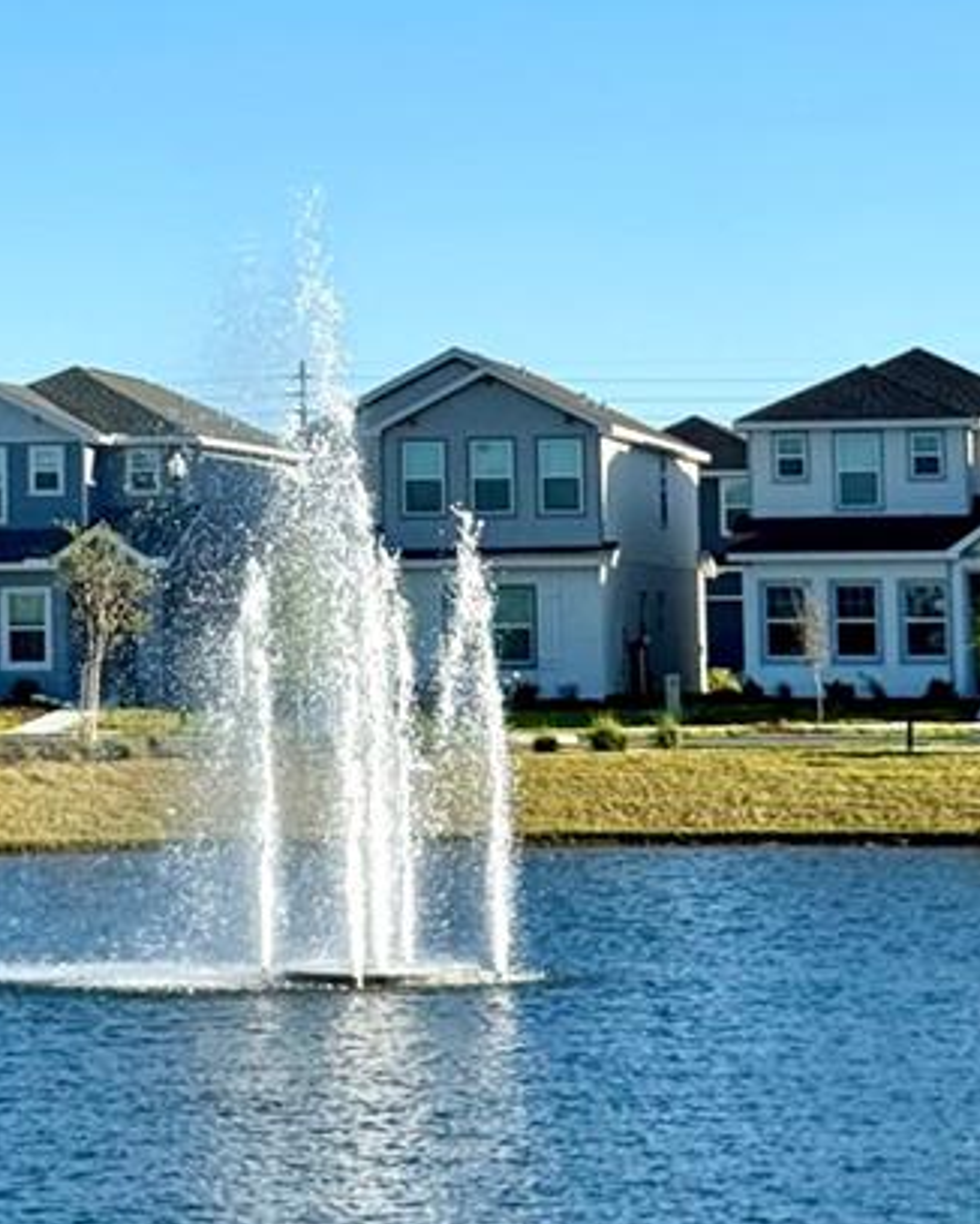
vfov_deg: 13.8
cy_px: 45
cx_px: 171
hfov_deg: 11.2
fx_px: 4999
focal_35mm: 138
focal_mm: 6.76
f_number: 1.78
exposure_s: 1/4608
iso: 64
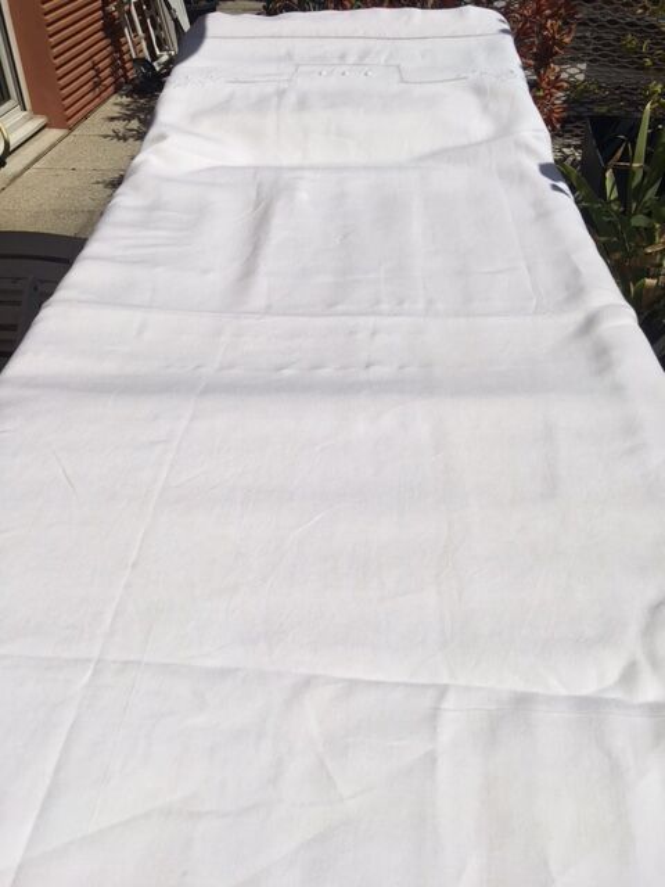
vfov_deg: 61.7
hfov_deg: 48.2
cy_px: 444
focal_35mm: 29
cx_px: 332
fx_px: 743
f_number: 2.2
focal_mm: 4.15
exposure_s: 1/8547
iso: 25
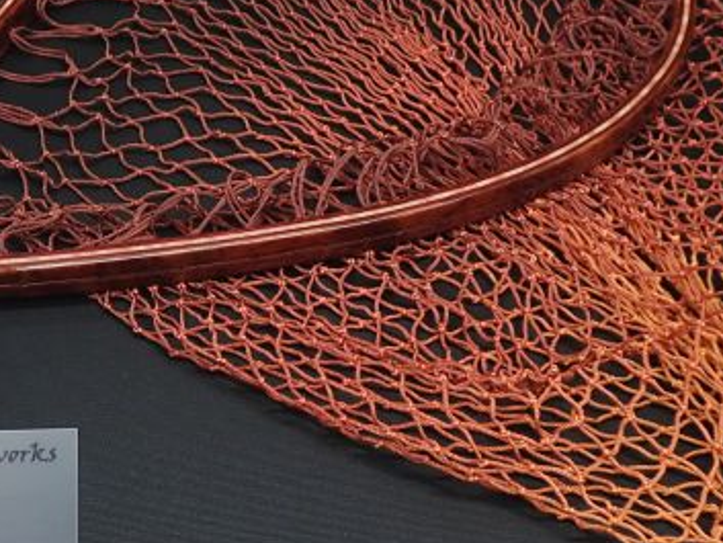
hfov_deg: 28.1
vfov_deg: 21.6
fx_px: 1421
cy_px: 197
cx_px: 180
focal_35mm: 68
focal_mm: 5.4
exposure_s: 1/60
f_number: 2.3
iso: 160
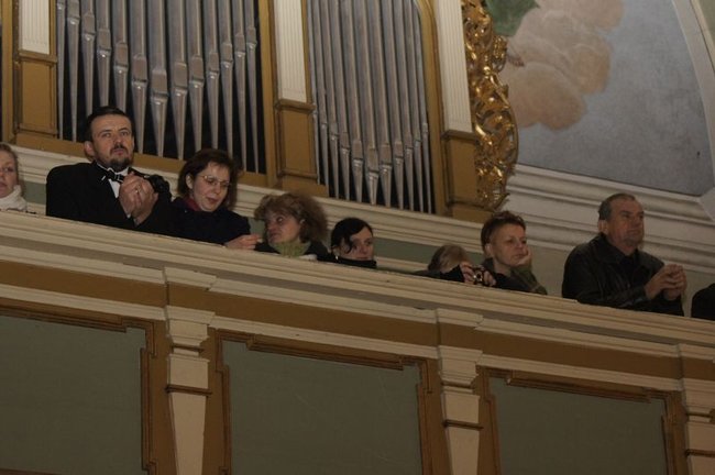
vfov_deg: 12.2
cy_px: 238
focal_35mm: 112
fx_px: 2232
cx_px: 358
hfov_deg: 18.2
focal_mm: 75
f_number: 5.6
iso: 1600
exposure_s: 1/125
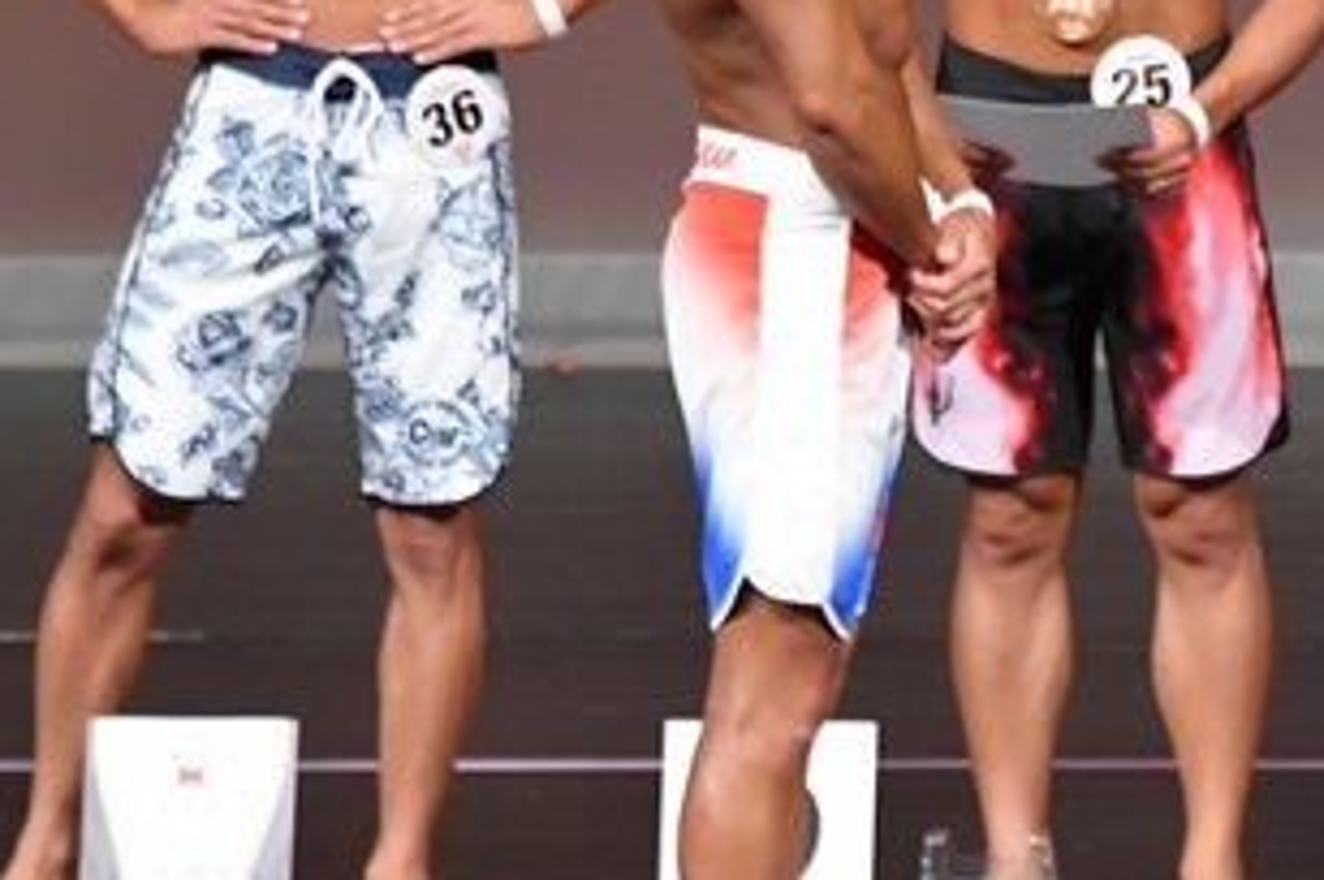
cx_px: 1425
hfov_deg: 2.6
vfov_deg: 1.7
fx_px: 29244
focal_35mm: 796
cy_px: 315
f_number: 5.6
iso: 4000
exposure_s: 1/400
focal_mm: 210
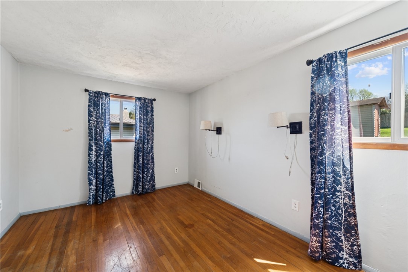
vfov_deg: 81.2
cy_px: 136
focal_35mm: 14
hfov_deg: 104.2
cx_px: 204
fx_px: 159
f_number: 6.3
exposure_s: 1/8
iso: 50
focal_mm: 14
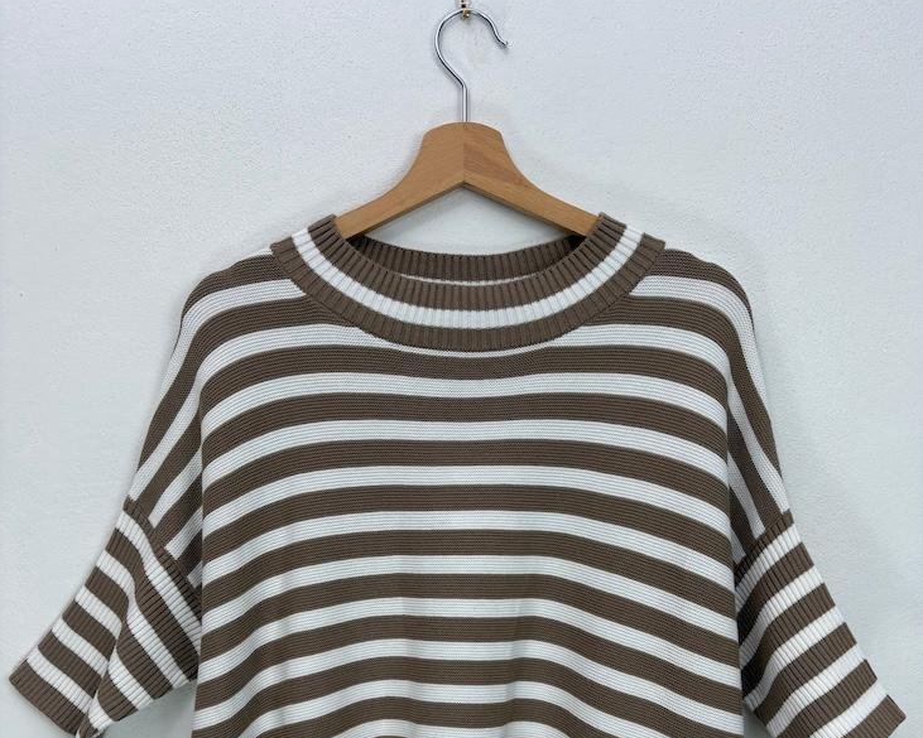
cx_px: 462
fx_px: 929
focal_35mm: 34
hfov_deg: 52.8
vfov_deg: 41.9
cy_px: 566
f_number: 1.6
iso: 40
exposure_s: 1/122
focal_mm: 5.96
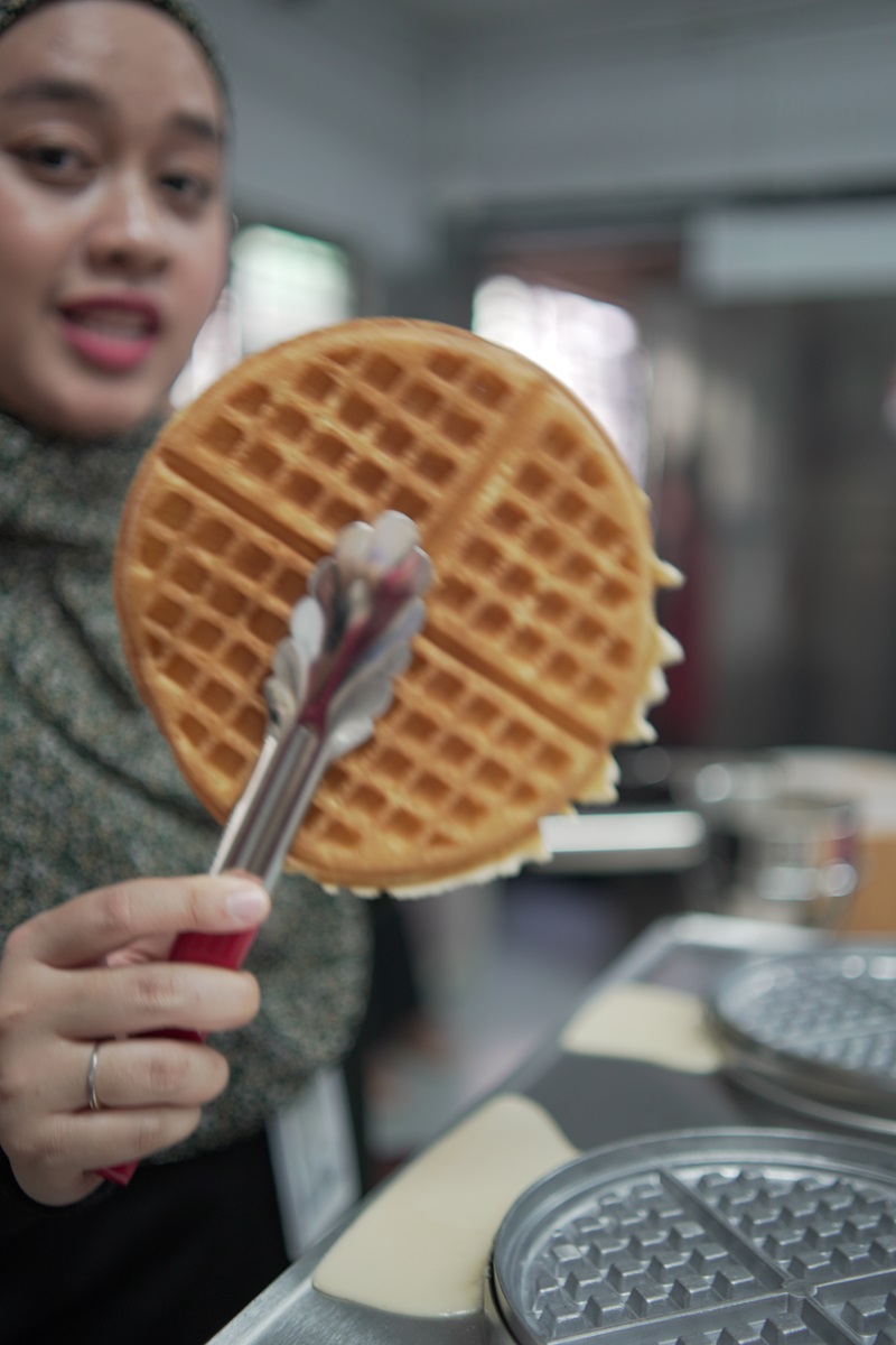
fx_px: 1307
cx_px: 448
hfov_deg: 37.9
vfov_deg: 54.4
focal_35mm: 35
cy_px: 672
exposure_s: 1/100
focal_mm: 35
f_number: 1.8
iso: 400
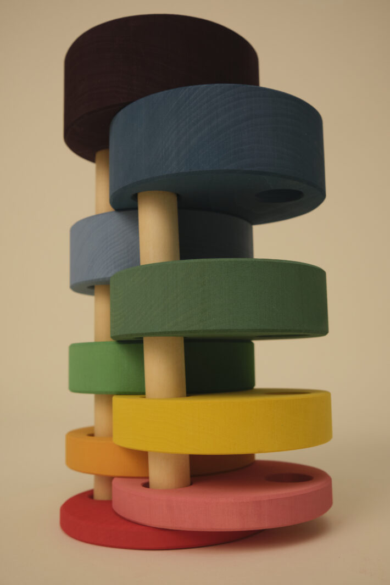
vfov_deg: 54.4
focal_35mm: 35
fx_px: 569
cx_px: 195
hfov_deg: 37.9
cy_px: 292
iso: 800
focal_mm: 23
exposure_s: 1/250
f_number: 5.6
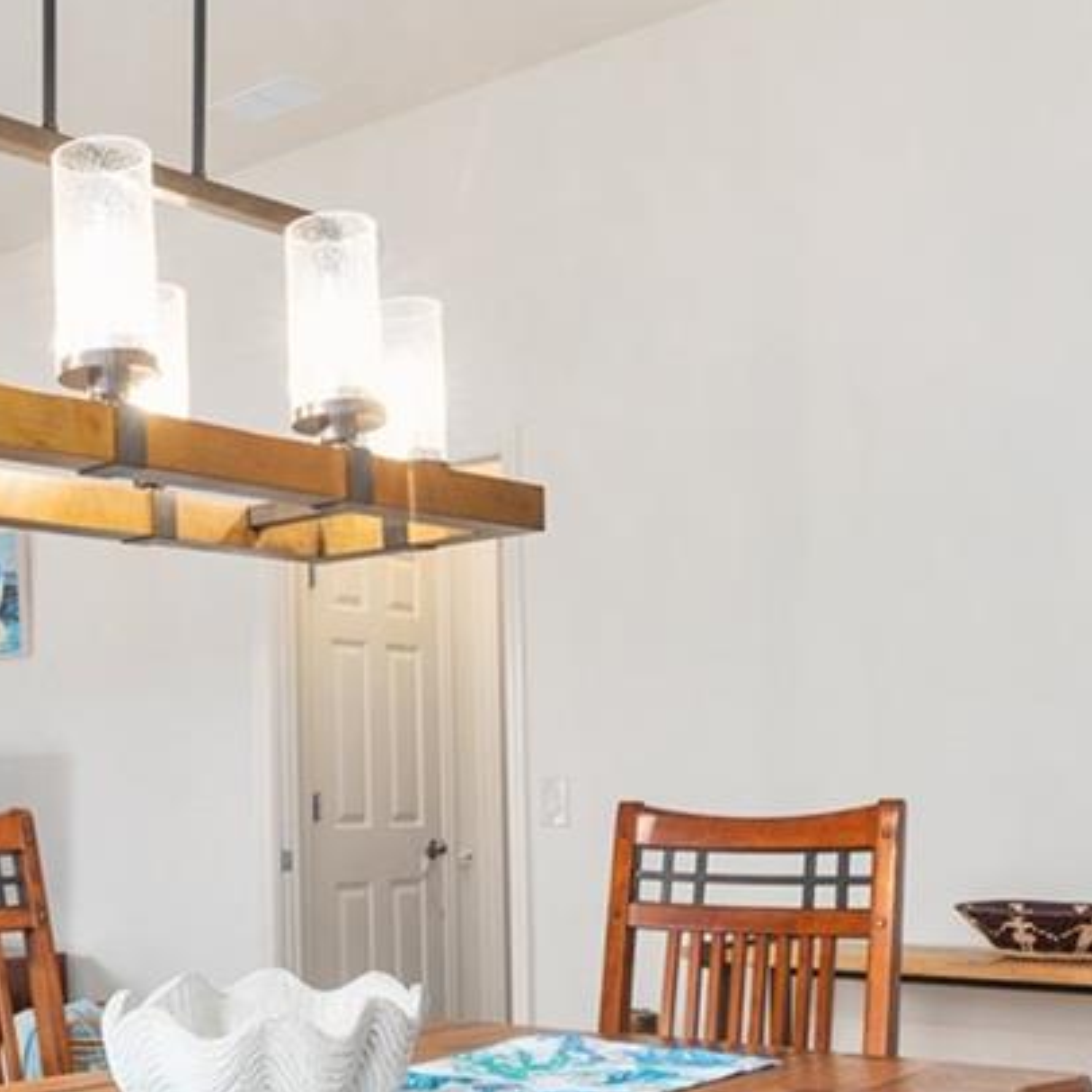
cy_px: 723
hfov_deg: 33.7
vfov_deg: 35.7
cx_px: 62
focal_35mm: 47
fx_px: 1677
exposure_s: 1/6
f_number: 7.1
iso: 500
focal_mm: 14
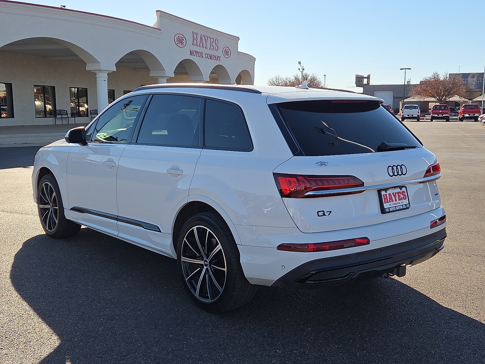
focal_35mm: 39
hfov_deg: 47.9
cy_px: 182
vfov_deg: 36.8
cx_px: 242
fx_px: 546
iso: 77
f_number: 1.8
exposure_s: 1/5000
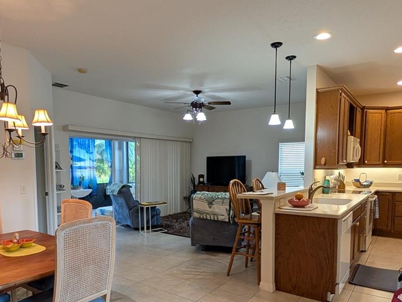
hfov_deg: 71.4
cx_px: 182
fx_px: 279
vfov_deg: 56.1
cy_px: 193
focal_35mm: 24
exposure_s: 1/120
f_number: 1.7
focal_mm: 2.02
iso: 96
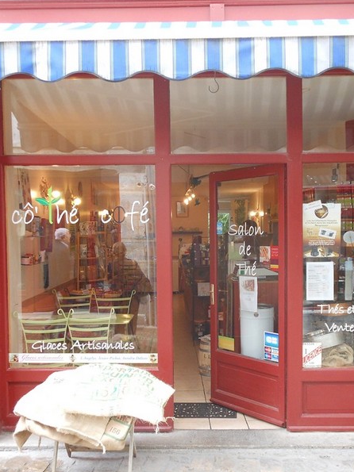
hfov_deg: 36.6
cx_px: 222
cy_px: 236
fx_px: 532
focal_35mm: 39
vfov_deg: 47.9
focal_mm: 5.2
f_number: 3.3
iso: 200
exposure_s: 1/30
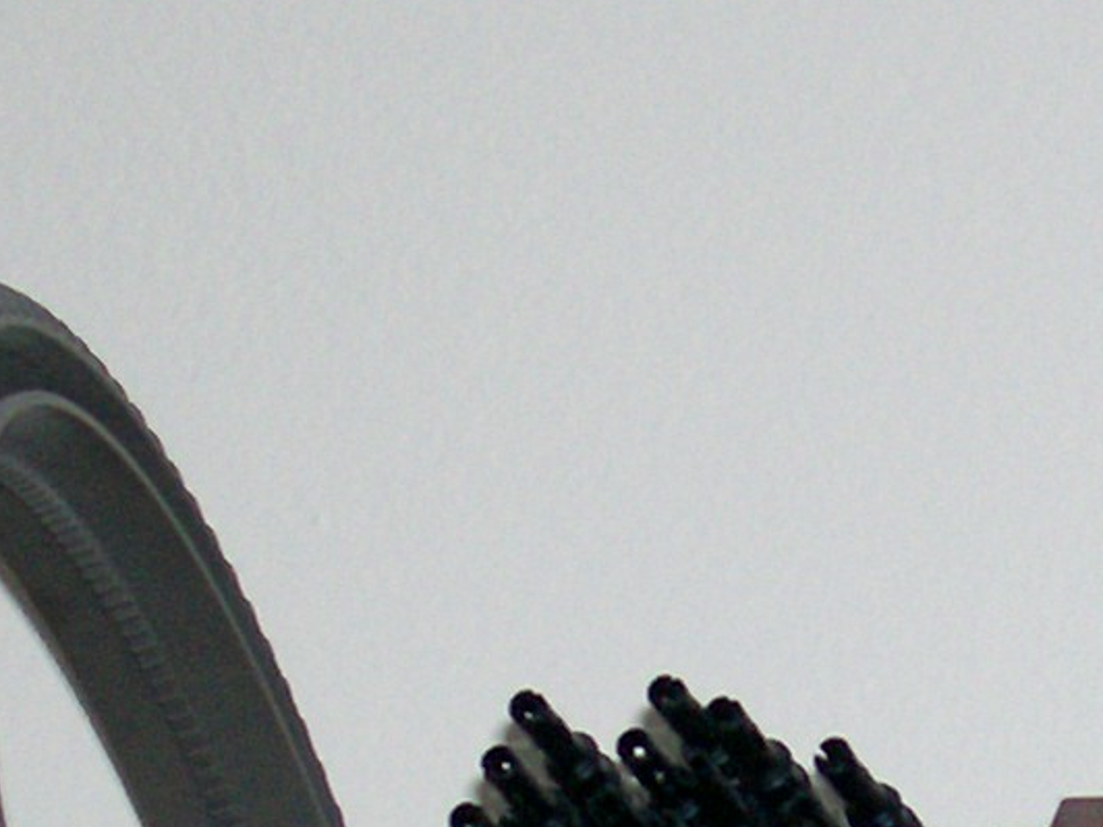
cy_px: 1397
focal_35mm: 250
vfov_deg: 5.9
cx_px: 954
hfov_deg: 7.9
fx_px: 7966
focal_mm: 10.8
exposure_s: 1/137
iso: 140
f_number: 3.6
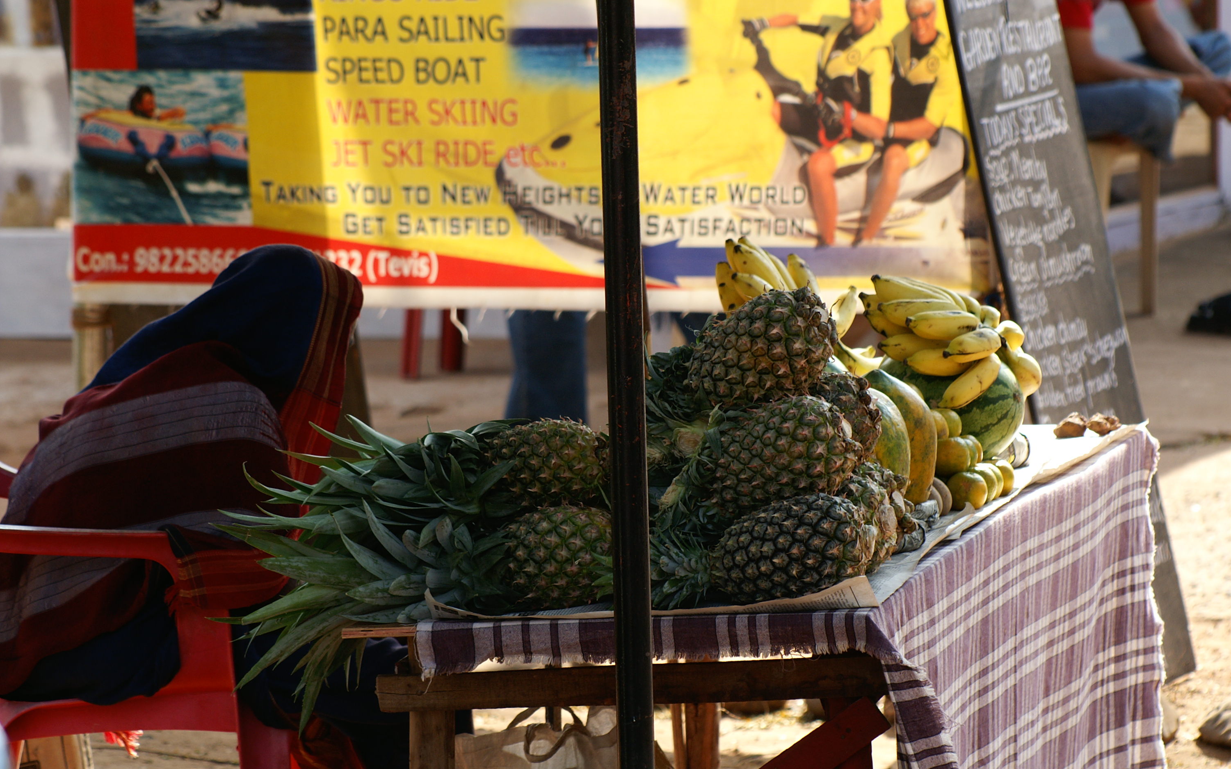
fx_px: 8219
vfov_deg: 5.4
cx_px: 617
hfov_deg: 8.6
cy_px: 407
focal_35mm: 245
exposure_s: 1/200
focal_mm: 160
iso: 200
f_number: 8
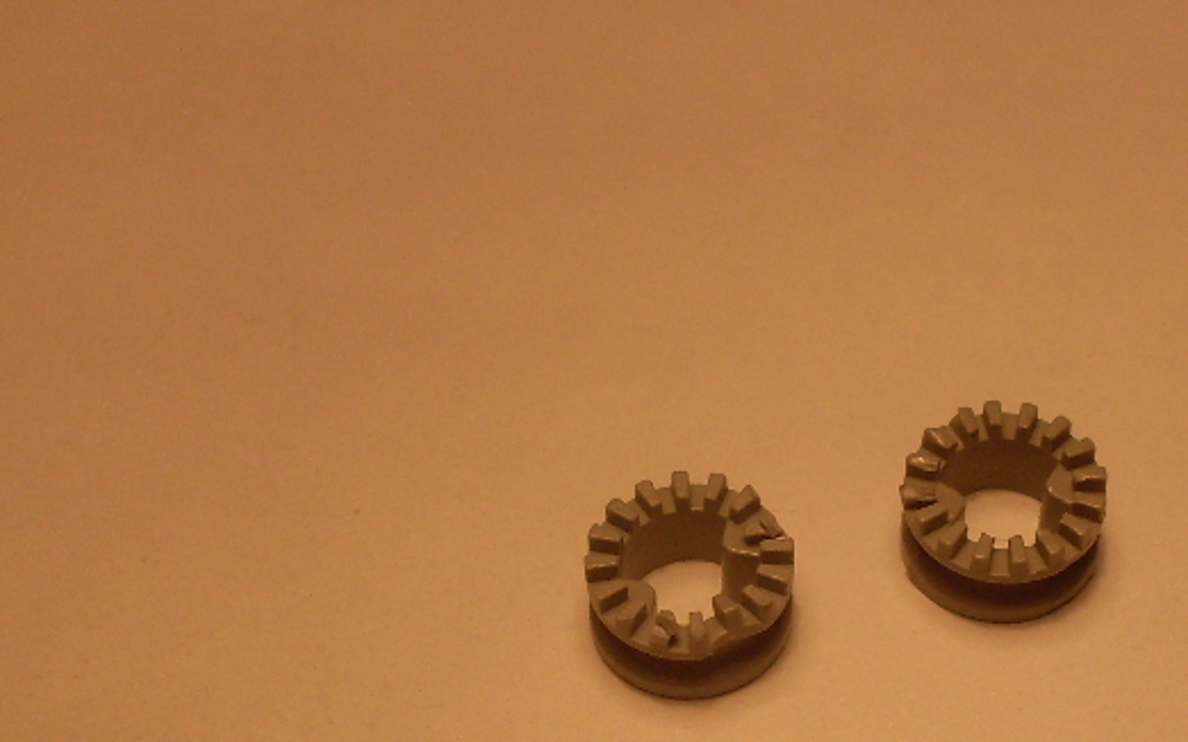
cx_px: 860
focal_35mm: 79
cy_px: 585
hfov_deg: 25.9
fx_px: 2557
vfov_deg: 16.4
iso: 80
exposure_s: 1/250
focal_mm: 6.3
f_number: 2.8
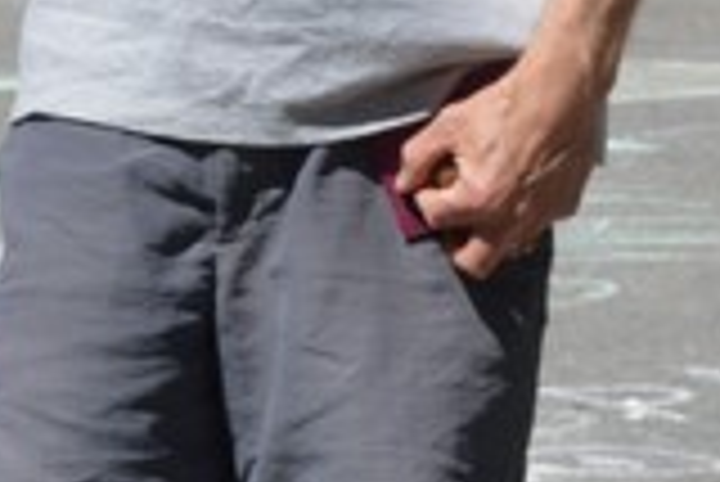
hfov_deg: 5.0
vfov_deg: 3.4
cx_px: -900
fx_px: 8047
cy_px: -601
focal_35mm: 402
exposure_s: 1/400
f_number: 9
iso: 200
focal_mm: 42
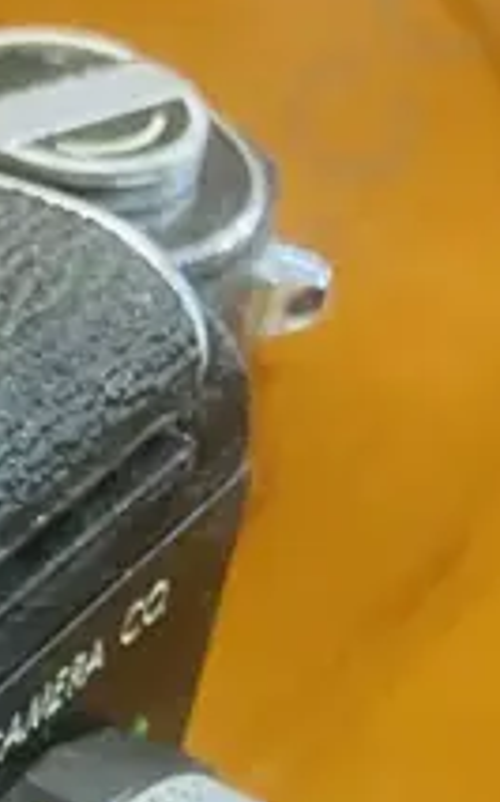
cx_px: -455
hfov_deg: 8.7
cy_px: 1194
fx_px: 3120
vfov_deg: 13.8
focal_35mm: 143
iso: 320
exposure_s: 1/33
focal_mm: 3.99
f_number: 1.8
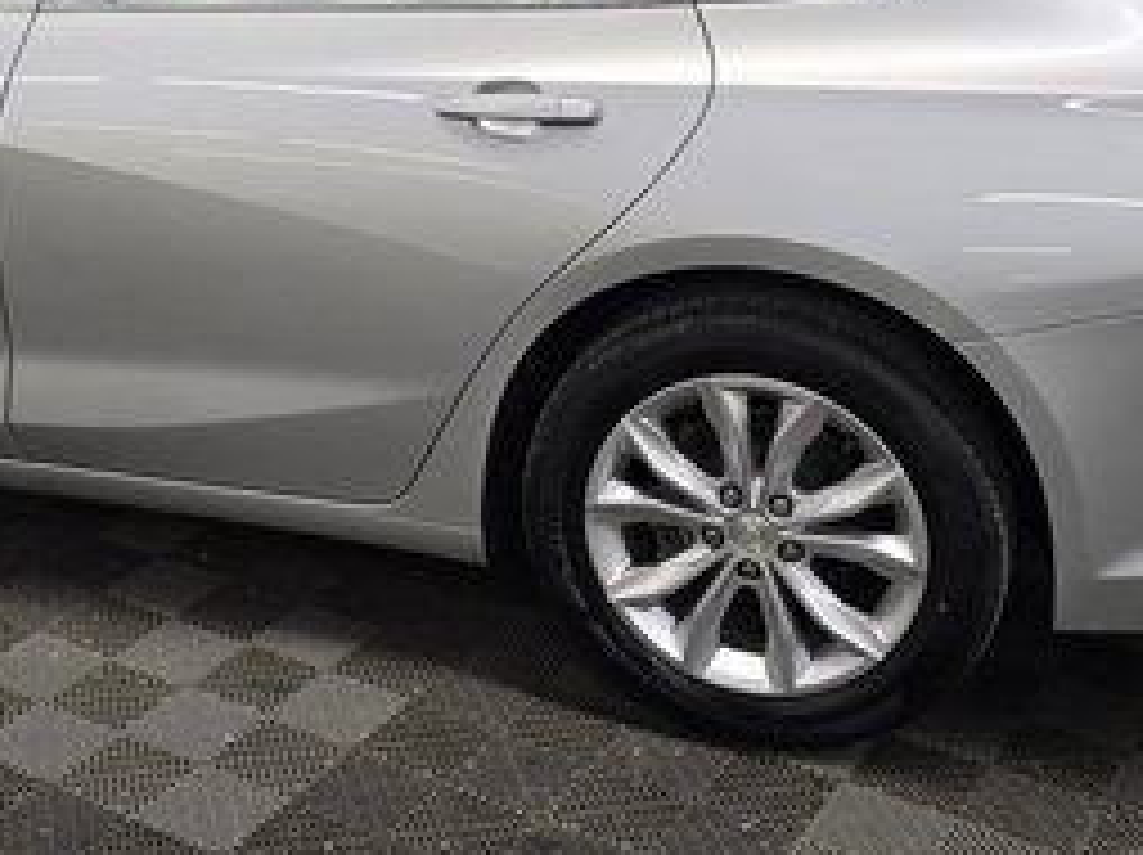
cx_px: 315
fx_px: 1913
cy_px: 189
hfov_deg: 32.7
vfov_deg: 24.8
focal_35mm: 58
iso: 125
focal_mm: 6.3
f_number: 1.7
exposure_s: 1/120
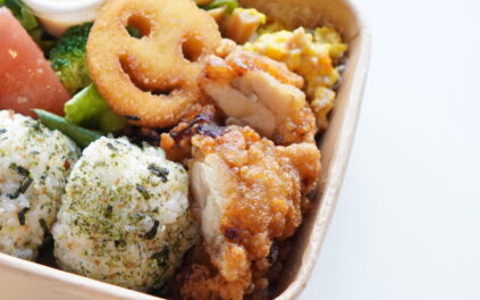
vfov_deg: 15.0
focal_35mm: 87
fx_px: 1135
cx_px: 144
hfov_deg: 23.7
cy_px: 122
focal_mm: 35
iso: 1250
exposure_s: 1/200
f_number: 3.5
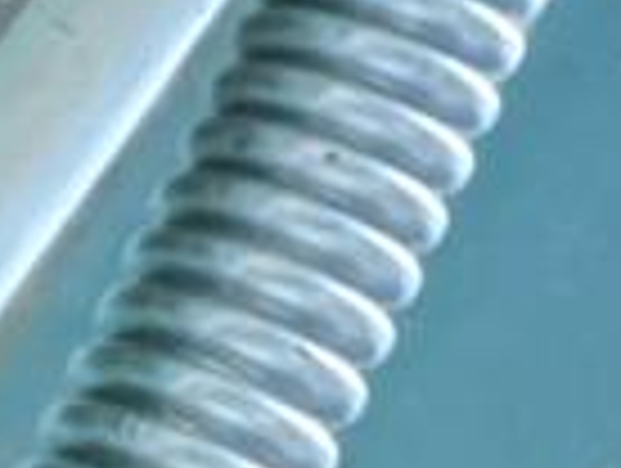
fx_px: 2732
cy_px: -695
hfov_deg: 10.3
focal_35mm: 152
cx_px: -1098
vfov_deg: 8.8
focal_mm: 4.44
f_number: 1.8
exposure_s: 1/40
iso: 331
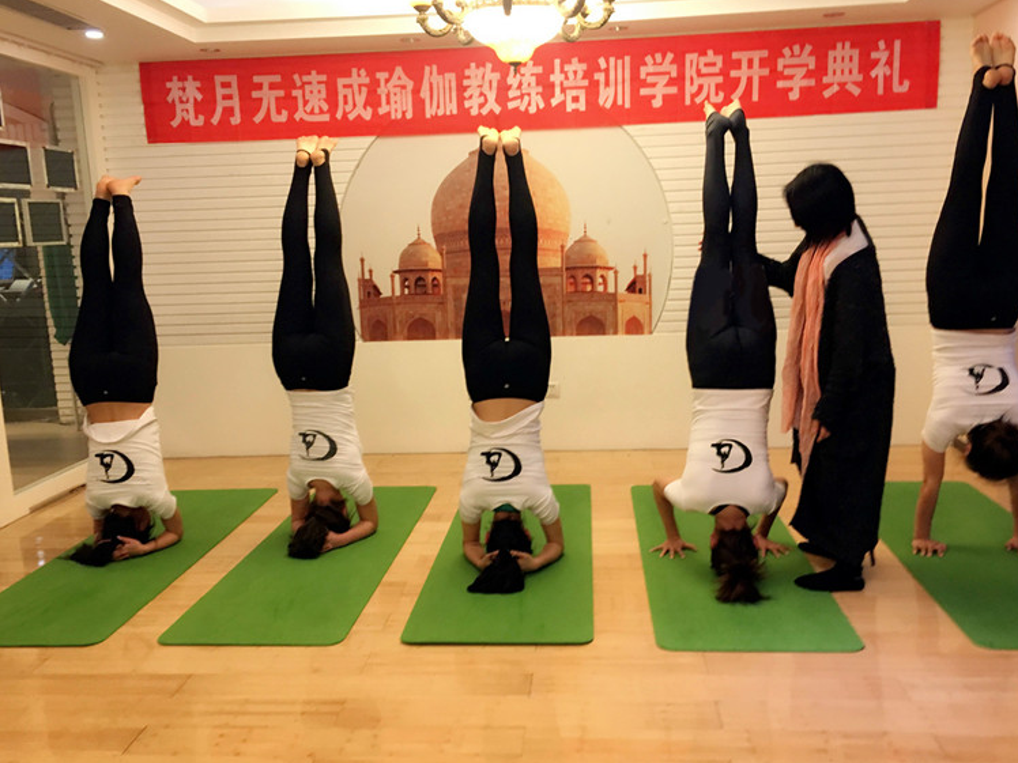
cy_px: 392
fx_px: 912
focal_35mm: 31
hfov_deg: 58.4
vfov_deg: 45.4
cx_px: 512
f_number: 2.2
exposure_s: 1/33
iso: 125
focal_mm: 4.15
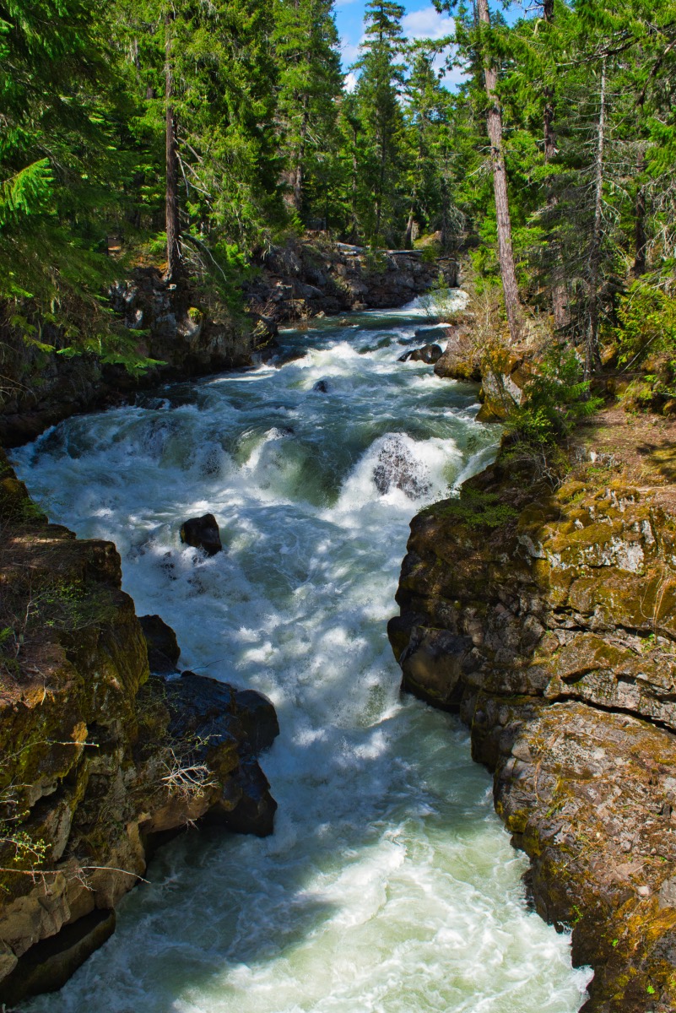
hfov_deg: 35.5
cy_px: 506
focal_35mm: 38
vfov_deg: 51.3
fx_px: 1055
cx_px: 338
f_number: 10
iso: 400
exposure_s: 1/320
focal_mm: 25
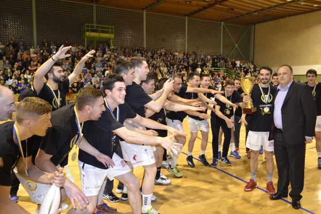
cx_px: 160
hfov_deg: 67.4
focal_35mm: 27
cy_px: 107
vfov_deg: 47.9
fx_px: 241
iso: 1400
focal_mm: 18
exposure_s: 1/60
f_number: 3.5
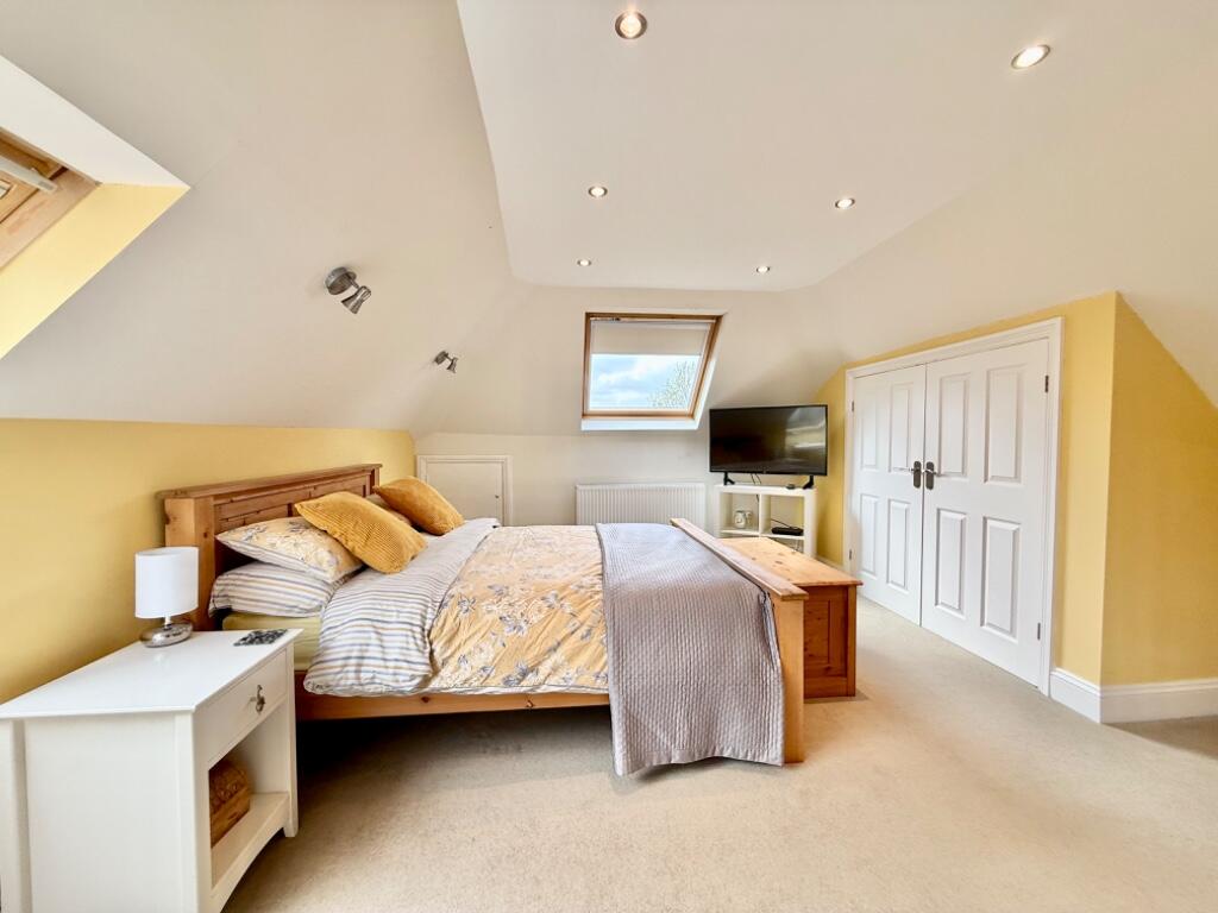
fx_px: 493
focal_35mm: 14
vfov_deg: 85.7
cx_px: 609
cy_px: 456
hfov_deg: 102.1
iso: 64
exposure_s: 1/174
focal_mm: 2.22
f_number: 2.2
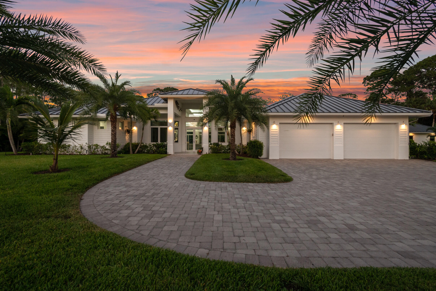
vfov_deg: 77.3
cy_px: 146
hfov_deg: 100.4
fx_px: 182
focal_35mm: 15
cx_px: 218
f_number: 8
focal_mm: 10
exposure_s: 1/40
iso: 500
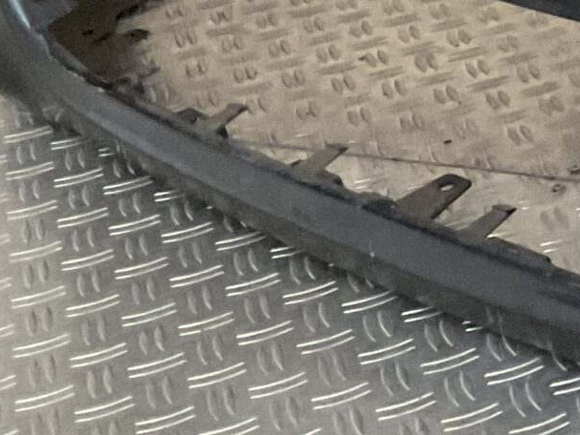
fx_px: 2043
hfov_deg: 14.4
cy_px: -76
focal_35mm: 122
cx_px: 1016
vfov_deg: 11.9
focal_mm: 3
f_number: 1.8
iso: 200
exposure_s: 1/60
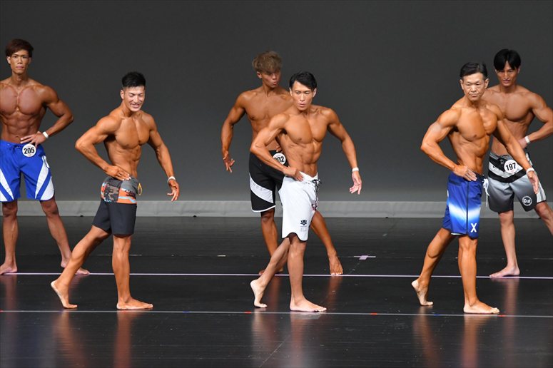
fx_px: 4146
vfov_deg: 5.1
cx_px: 276
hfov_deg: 7.6
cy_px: 184
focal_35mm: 270
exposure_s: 1/400
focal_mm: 180
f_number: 5.6
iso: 4000
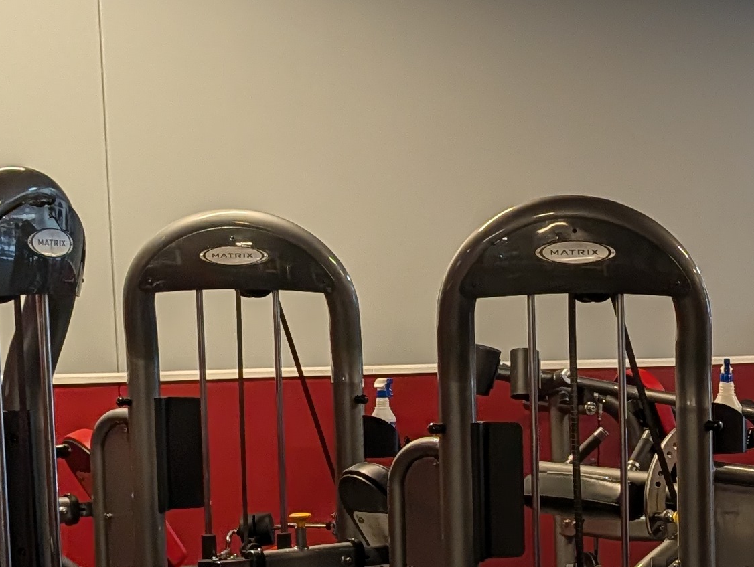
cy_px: 481
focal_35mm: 87
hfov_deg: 19.8
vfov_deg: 16.8
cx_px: 1099
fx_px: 1897
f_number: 1.68
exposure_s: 1/120
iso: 21
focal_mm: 6.9
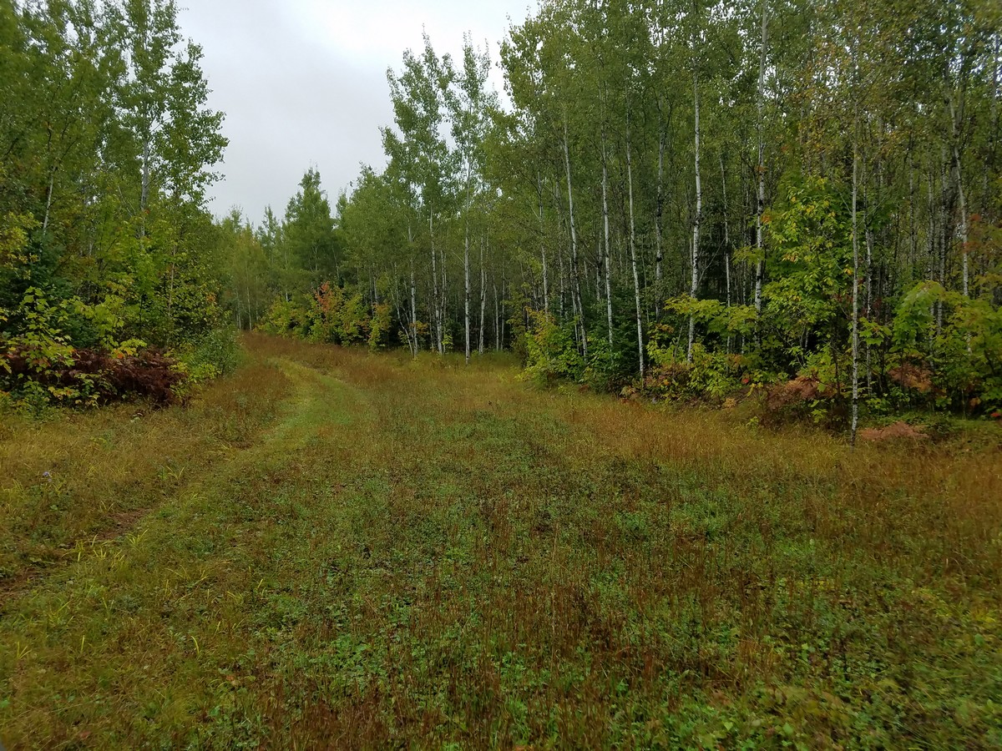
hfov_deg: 67.3
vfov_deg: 53.1
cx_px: 501
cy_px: 376
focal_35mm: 26
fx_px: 753
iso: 50
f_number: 1.7
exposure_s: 1/491
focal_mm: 4.2
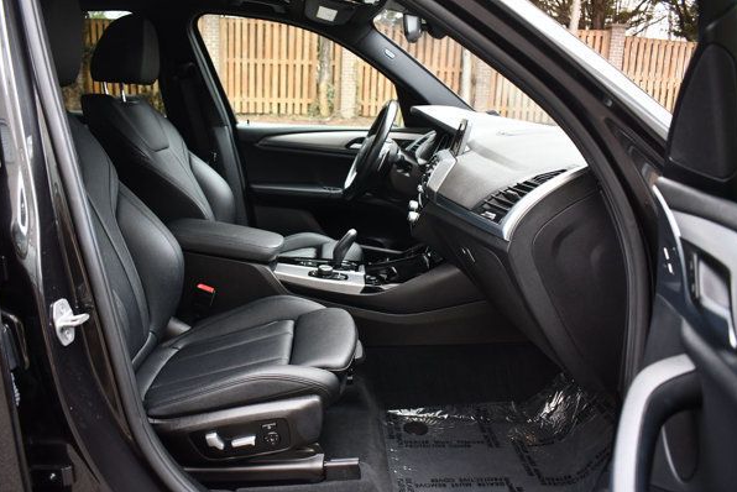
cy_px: 243
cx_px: 347
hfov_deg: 63.6
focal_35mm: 29
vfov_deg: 45.0
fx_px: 594
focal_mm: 18
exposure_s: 1/125
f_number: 3.5
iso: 1000
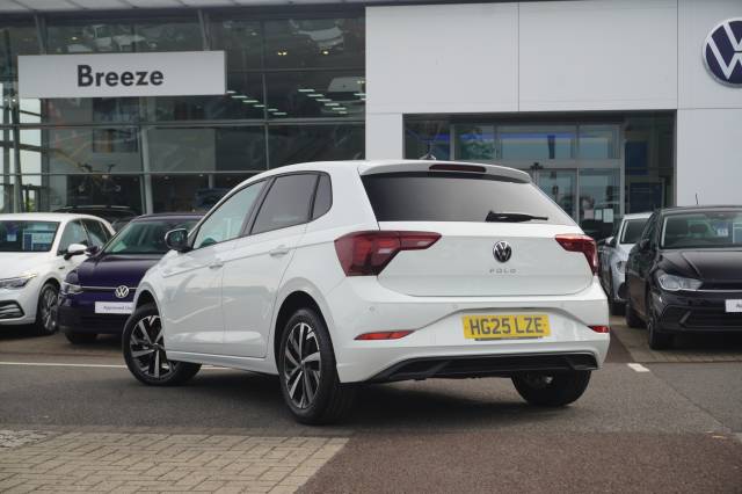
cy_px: 247
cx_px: 371
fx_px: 1112
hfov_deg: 36.9
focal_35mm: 54
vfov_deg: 25.0
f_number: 8
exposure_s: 1/80
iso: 100
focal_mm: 36
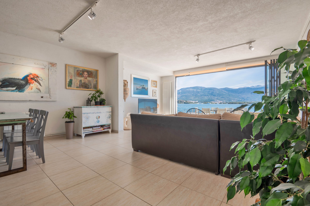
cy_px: 103
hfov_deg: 96.8
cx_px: 155
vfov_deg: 73.7
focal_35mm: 16
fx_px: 138
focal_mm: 16
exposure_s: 1/250
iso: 160
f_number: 9
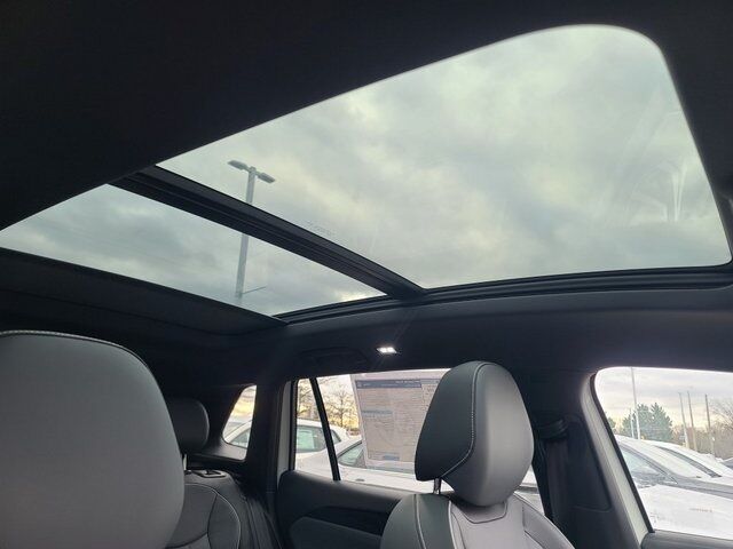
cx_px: 366
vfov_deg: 54.9
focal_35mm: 25
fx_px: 529
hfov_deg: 69.4
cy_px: 274
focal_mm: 7
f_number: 1.8
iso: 64
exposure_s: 1/51
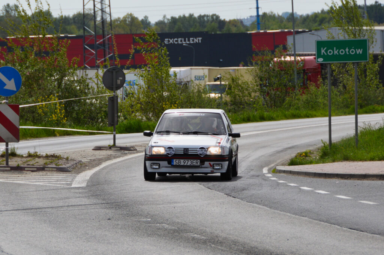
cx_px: 192
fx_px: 1679
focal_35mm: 158
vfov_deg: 8.7
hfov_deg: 13.1
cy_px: 128
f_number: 7.1
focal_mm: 105
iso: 360
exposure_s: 1/2000
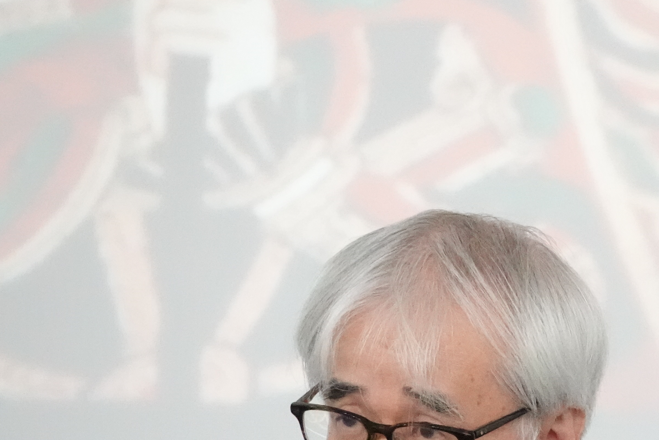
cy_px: 322
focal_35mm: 935
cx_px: 614
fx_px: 17113
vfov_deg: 1.5
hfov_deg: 2.2
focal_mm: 151.11
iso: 6400
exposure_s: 1/100
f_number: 4
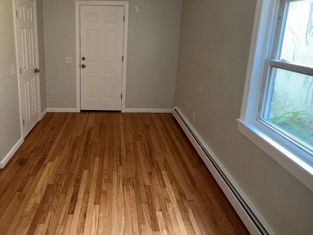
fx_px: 199
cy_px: 66
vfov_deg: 58.6
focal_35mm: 22
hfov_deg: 74.9
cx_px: 114
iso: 200
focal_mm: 2.22
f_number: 2.2
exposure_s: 1/79
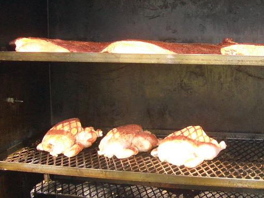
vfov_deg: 23.3
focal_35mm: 63
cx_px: 192
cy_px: 83
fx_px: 480
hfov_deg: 30.3
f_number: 2.6
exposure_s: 1/200
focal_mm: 5.8
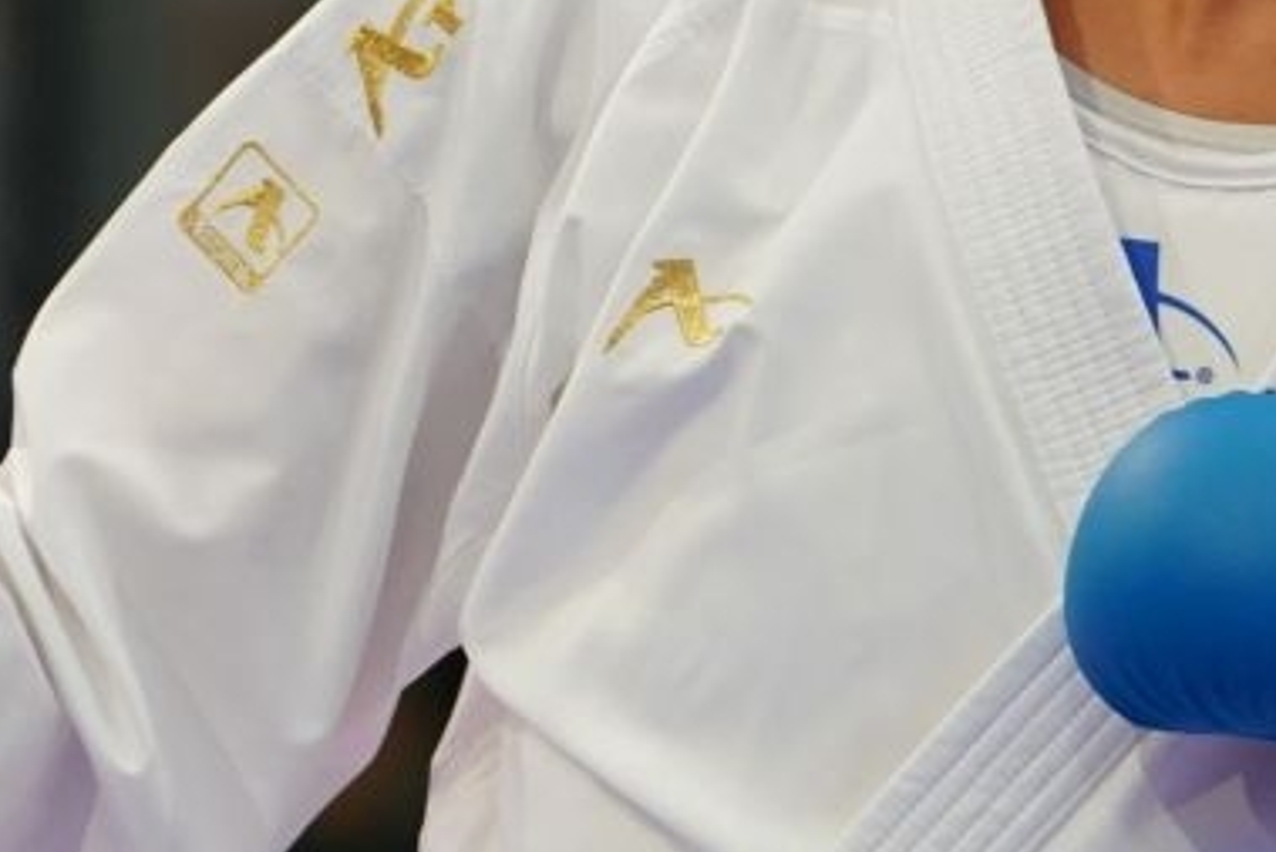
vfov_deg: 1.4
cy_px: 367
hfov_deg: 2.2
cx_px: 660
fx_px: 33683
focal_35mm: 950
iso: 1600
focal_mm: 200
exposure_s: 1/1000
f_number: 2.8
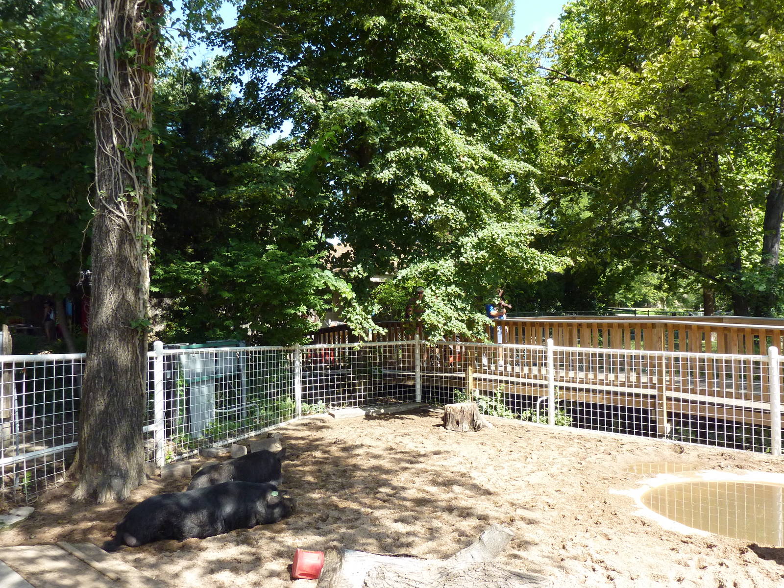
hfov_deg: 65.3
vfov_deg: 51.4
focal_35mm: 27
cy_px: 294
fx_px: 612
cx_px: 392
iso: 200
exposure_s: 1/500
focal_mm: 4.4
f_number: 3.3
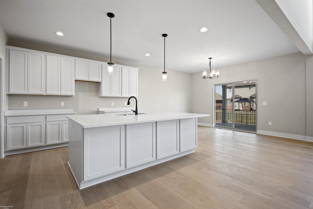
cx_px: 156
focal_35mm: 16
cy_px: 104
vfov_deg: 73.7
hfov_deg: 96.7
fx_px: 139
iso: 250
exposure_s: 1/5
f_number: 9
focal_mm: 16
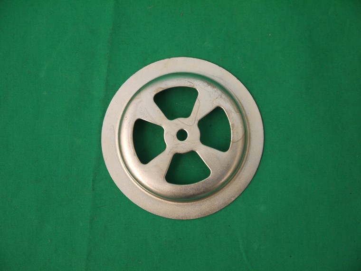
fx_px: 709
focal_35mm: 68
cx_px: 180
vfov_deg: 21.6
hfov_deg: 28.6
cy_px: 136
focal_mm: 34
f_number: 5.2
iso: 400
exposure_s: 1/50
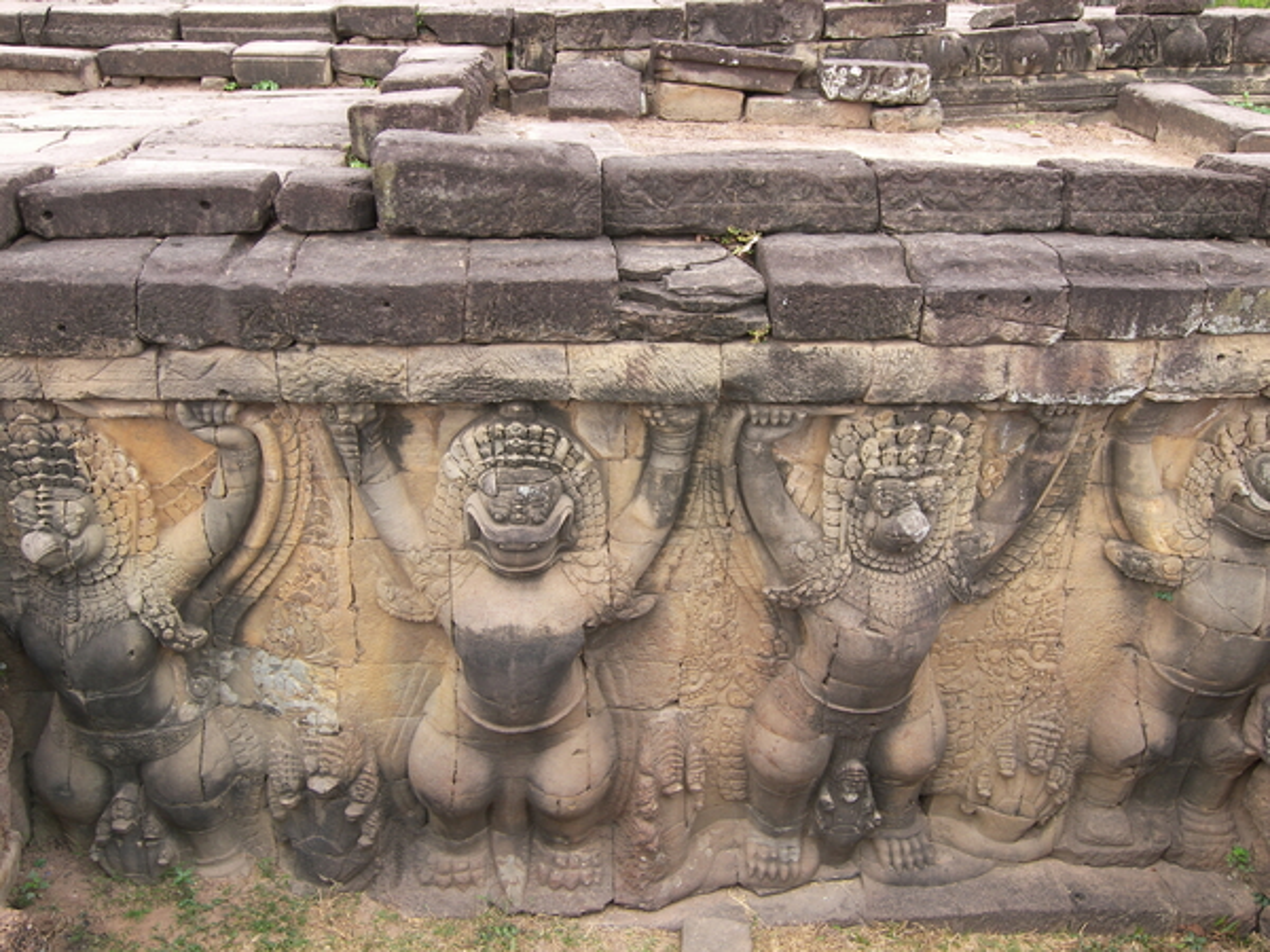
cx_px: 635
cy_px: 476
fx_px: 1174
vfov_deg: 44.2
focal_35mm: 32
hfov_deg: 56.8
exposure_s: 1/100
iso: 50
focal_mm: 6.7
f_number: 3.2
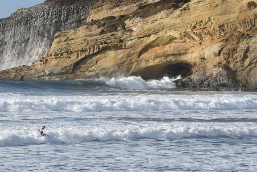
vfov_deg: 5.9
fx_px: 1664
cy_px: 11
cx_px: 143
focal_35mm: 233
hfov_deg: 8.8
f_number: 9
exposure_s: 1/320
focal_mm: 105
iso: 100
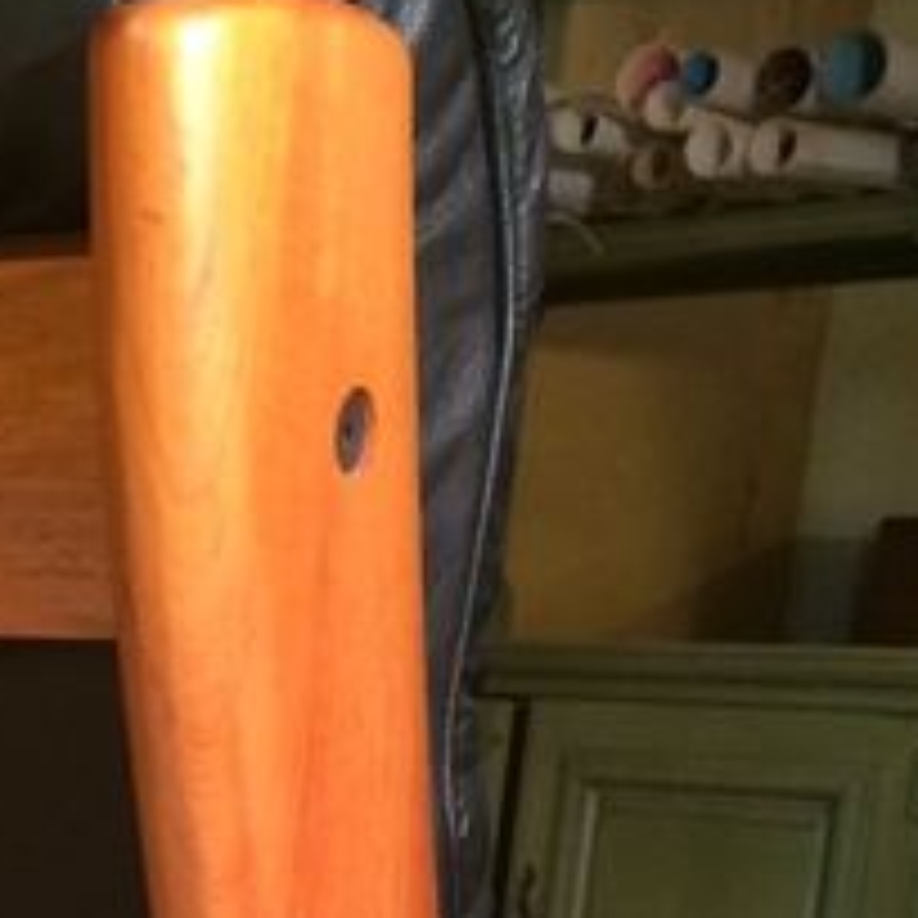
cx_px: -886
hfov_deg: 13.0
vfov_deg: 14.0
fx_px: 3510
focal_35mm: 117
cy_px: 1384
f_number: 2.2
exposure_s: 1/30
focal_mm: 4.12
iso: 80
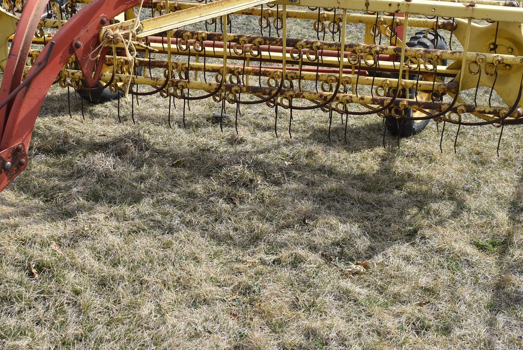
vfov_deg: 24.5
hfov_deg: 36.2
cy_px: 109
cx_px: 235
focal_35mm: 55
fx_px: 800
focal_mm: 26
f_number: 8
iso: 125
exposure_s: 1/250
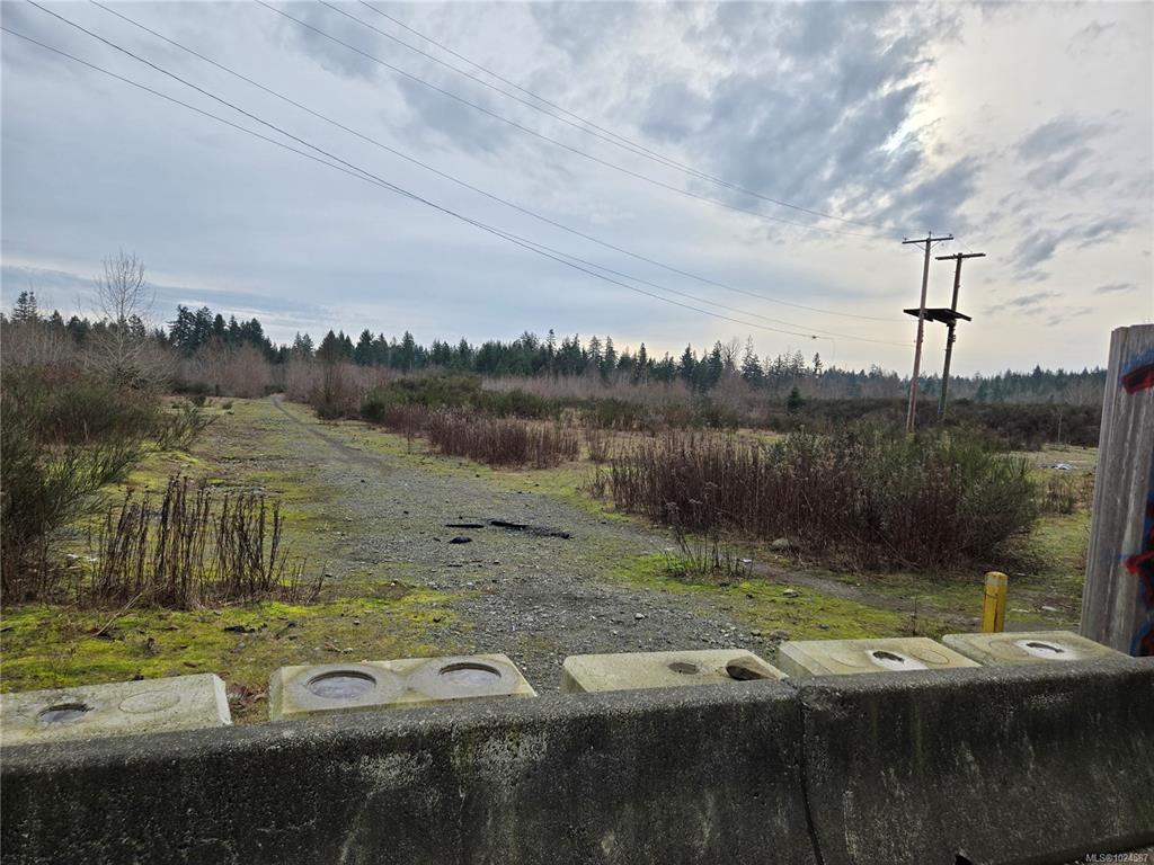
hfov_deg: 73.9
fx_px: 767
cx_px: 577
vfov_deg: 58.9
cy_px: 432
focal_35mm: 23
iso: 25
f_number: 1.8
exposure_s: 1/1132
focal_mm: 5.4
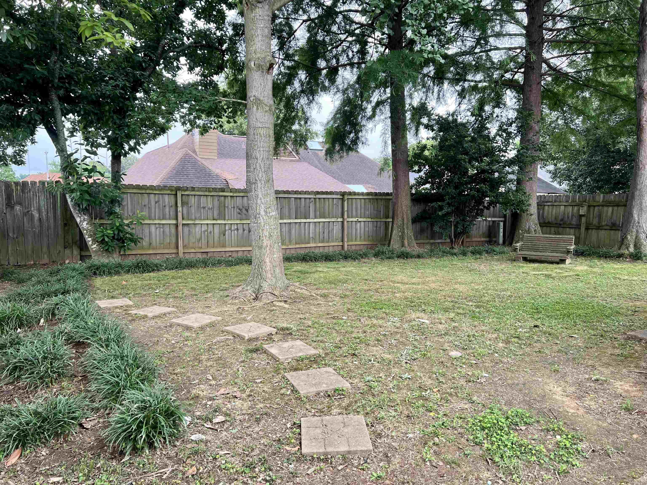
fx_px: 486
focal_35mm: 26
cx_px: 324
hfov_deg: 67.3
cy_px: 242
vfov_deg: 53.1
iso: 64
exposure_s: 1/163
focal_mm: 5.7
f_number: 1.5
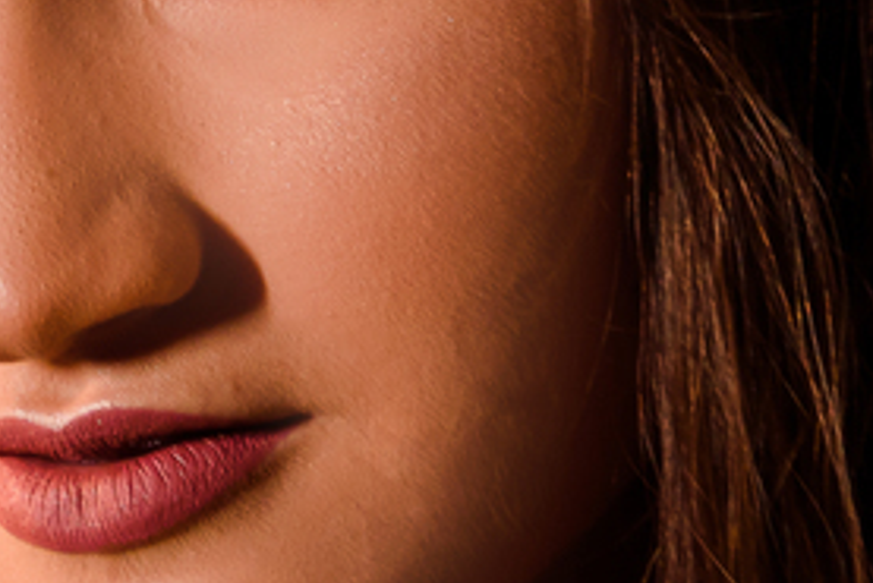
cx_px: -473
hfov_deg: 3.9
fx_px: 12616
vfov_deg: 2.6
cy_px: 191
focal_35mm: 520
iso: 1000
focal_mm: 120
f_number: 4.5
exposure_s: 1/200
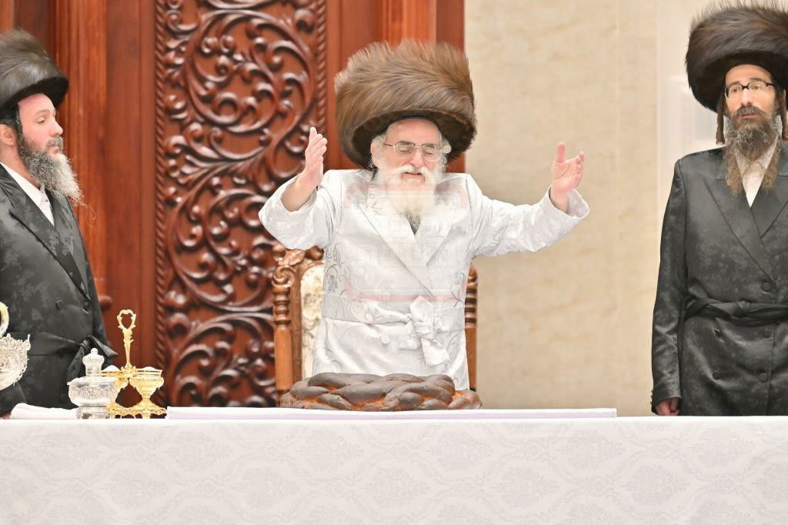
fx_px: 6564
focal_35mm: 300
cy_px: 262
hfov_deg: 6.9
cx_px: 394
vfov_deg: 4.6
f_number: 2.8
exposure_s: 1/800
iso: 1000
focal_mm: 200
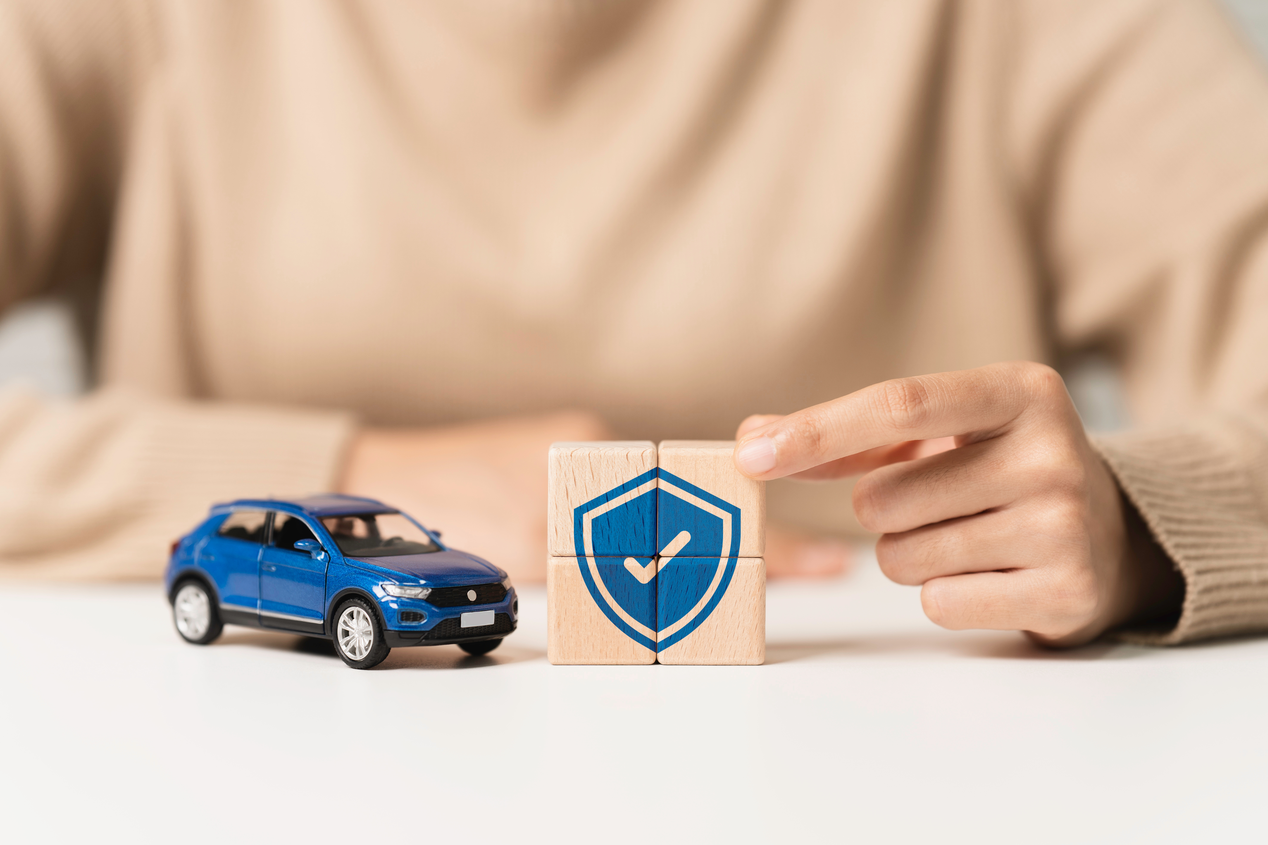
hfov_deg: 23.9
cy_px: 422
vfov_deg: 16.1
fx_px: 2994
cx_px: 634
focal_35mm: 85
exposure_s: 1/160
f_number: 2
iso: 100
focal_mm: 85
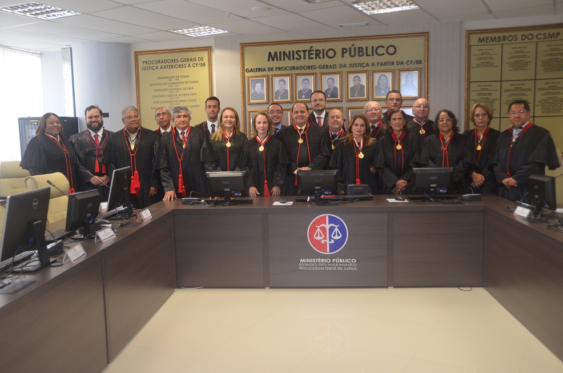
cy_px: 186
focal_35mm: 33
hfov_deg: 57.3
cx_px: 282
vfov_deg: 39.8
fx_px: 515
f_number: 3.8
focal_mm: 22
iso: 800
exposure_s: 1/60
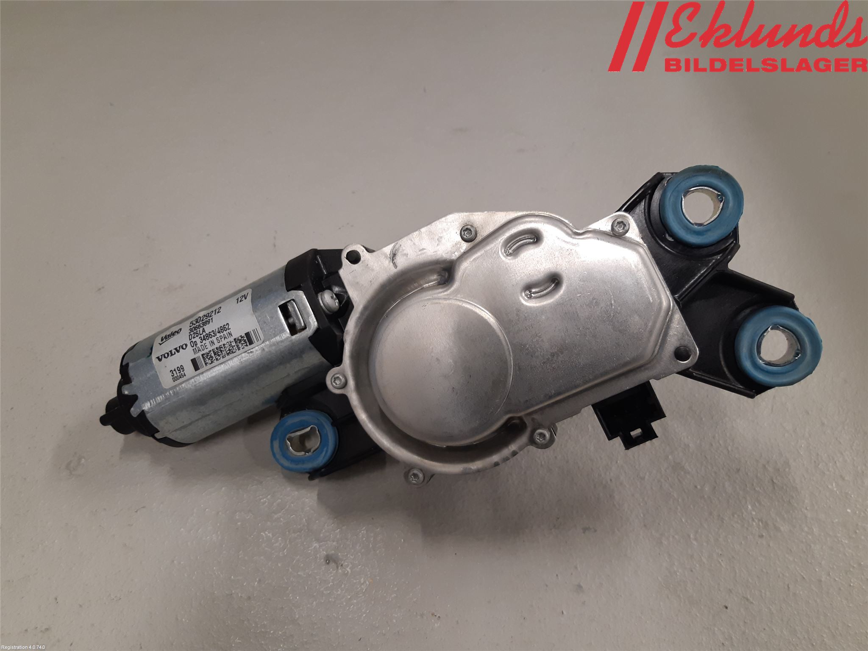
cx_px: 434
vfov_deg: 53.1
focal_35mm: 26
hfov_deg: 67.3
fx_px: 652
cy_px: 326
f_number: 1.7
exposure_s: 1/50
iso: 100
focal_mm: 3.93
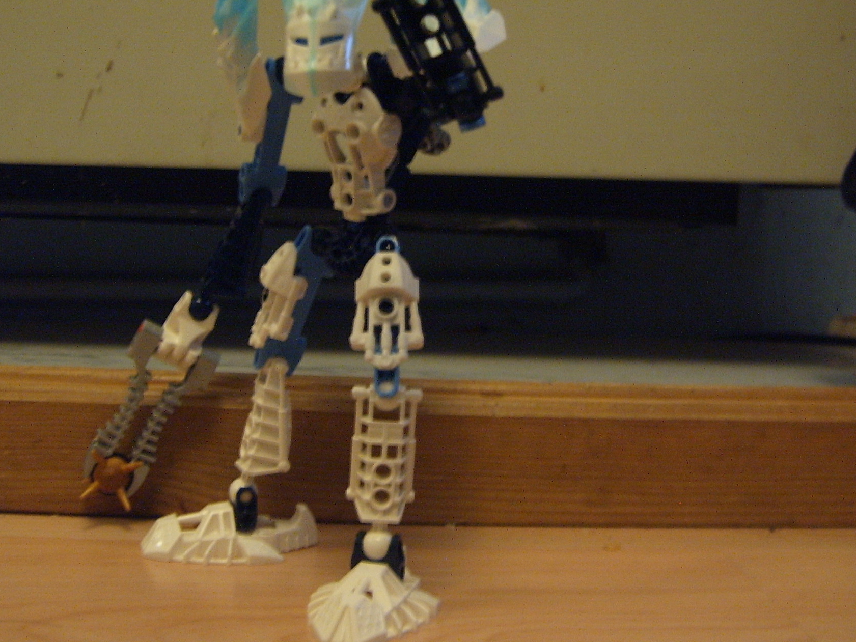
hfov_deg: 38.2
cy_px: 244
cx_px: 393
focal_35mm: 50
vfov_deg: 29.0
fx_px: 1237
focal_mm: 6.2
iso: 141
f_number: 2.9
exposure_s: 1/3
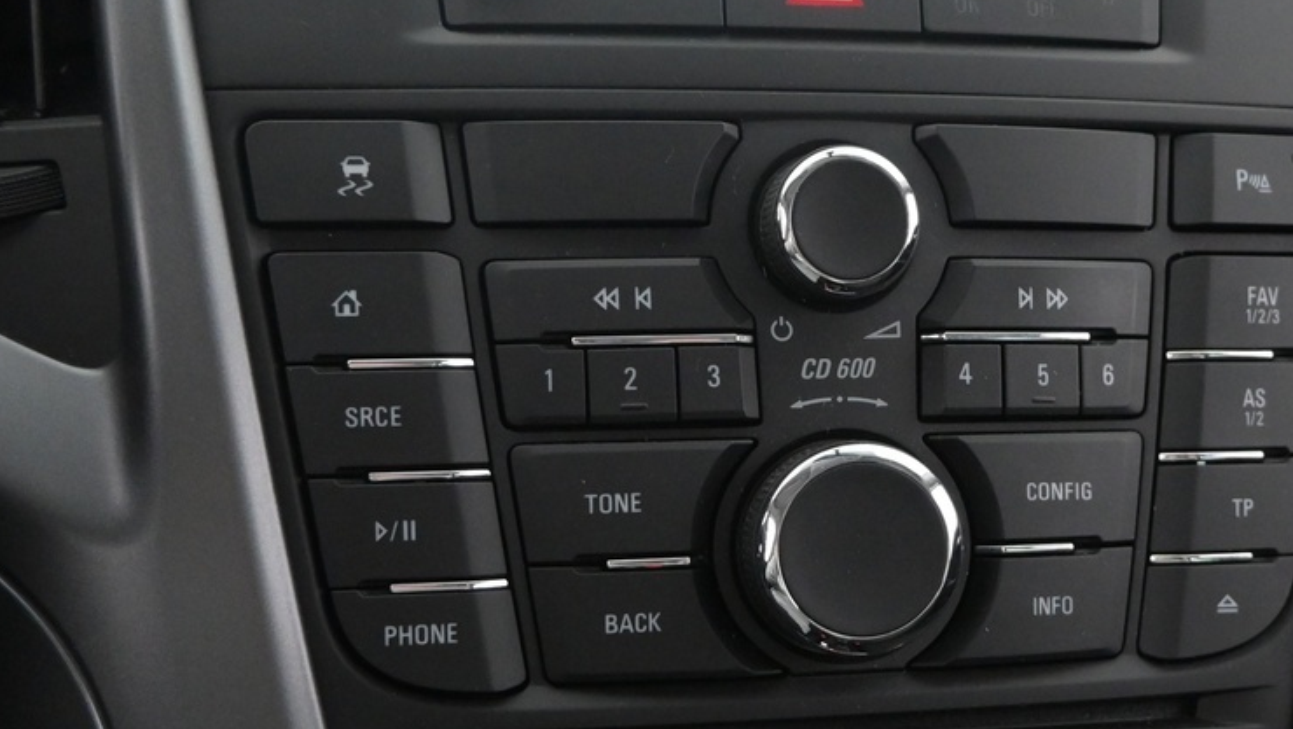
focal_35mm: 55
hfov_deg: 37.5
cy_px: 530
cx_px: 849
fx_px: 1887
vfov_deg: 21.7
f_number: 3.5
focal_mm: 16
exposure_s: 1/50
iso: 2500
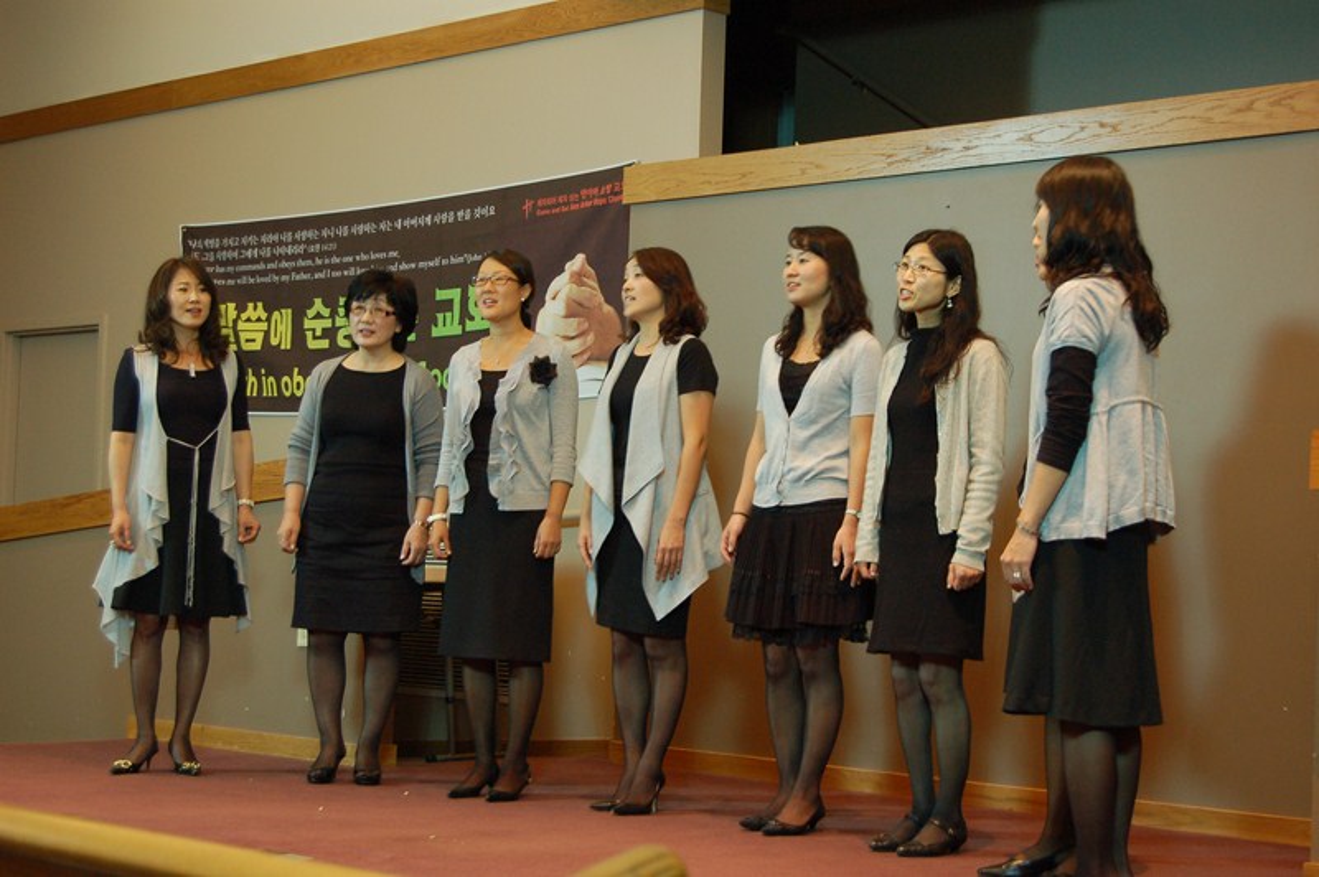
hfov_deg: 31.9
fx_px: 2306
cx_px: 660
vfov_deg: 21.5
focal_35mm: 63
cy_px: 438
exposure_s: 1/8
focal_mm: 42
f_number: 5.3
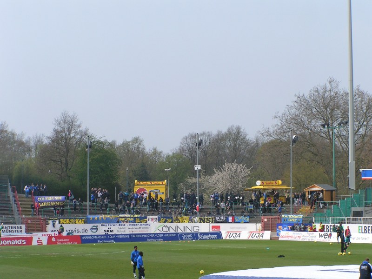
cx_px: 186
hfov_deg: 18.2
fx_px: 1161
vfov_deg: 13.7
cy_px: 140
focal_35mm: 108
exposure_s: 1/400
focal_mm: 16.6
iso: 50
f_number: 6.3
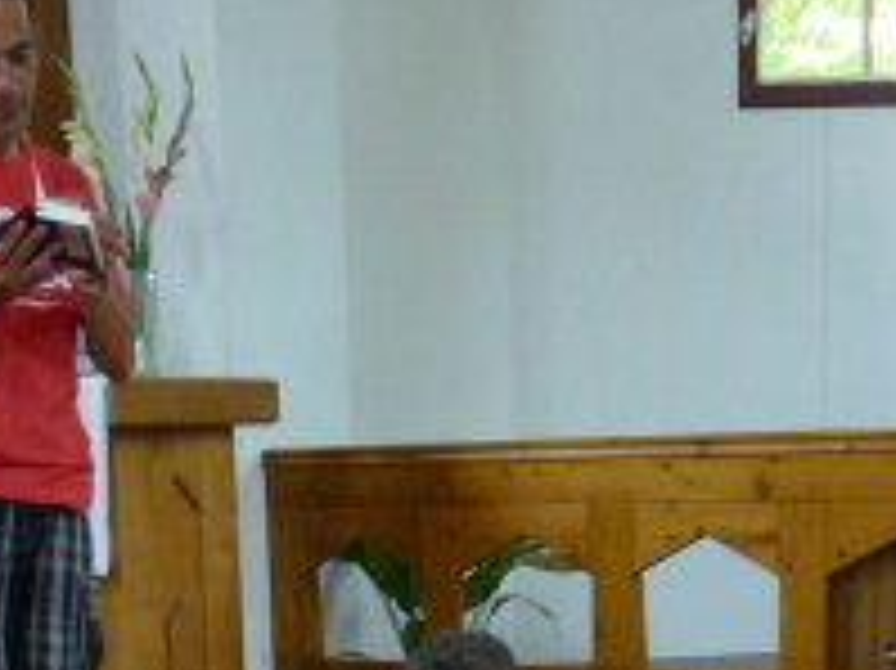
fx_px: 2251
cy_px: 1061
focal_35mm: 87
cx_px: 365
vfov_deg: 15.4
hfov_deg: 22.5
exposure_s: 1/13
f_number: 2.8
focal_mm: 4.8
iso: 400
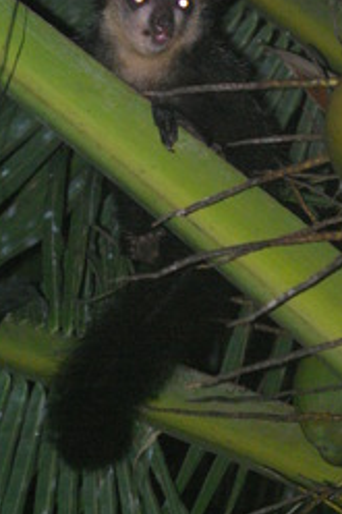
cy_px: 60
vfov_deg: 5.9
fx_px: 4980
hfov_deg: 3.9
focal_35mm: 349
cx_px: 102
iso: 1600
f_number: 5.6
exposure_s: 1/125
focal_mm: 120
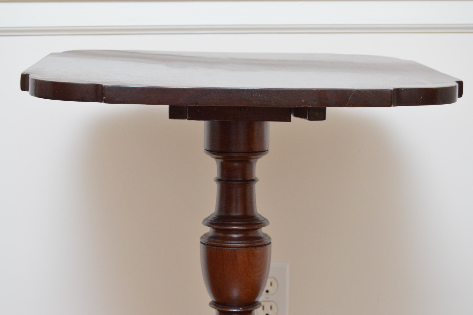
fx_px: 1163
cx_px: 233
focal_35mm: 89
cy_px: 156
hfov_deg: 23.0
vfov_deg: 15.4
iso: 1600
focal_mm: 55
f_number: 7.1
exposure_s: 1/80
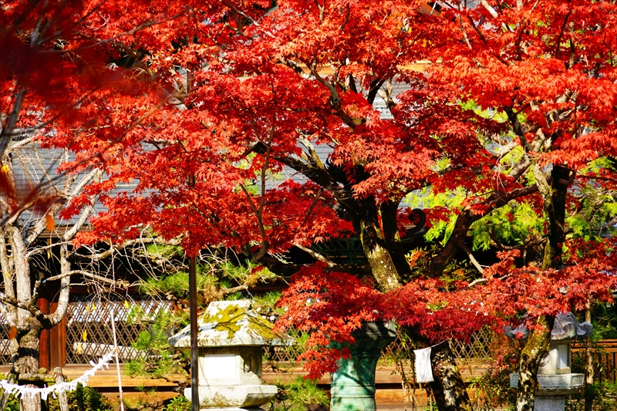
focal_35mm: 240
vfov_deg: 5.7
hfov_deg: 8.6
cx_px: 308
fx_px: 4112
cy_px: 206
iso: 200
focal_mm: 240
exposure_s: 1/250
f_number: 6.3
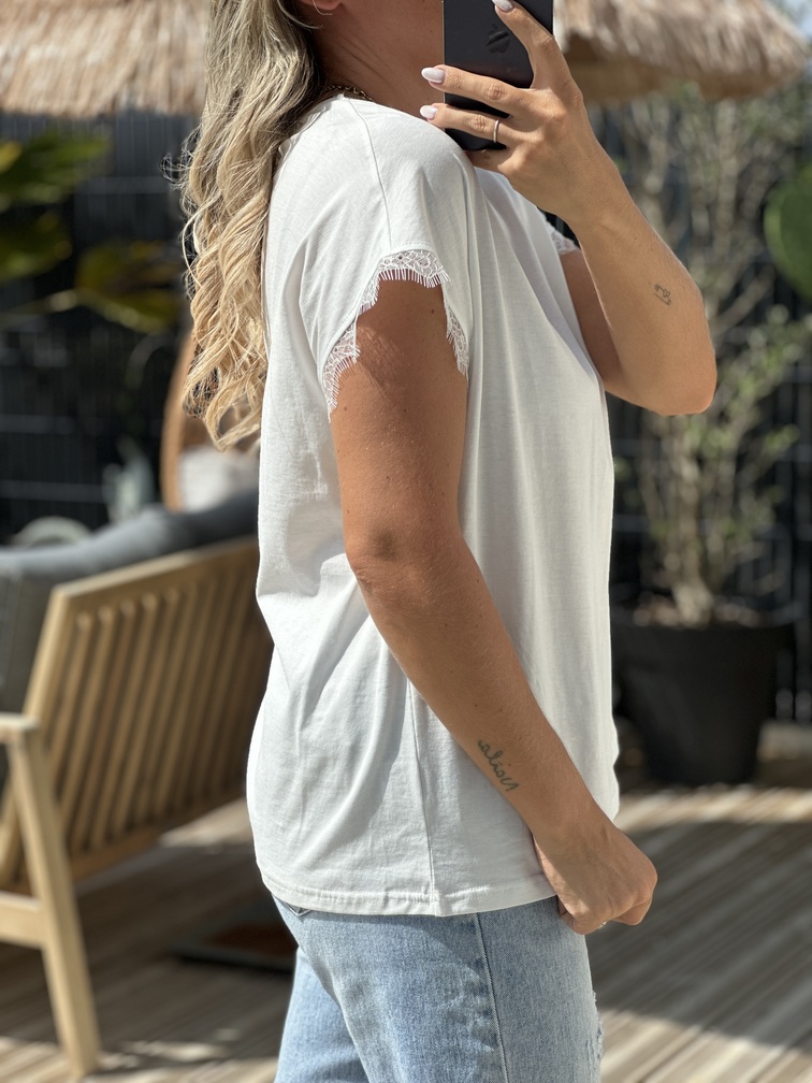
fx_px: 2408
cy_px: 542
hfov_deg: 19.1
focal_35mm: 77
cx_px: 406
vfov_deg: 25.3
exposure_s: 1/978
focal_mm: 9
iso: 32
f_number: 2.8
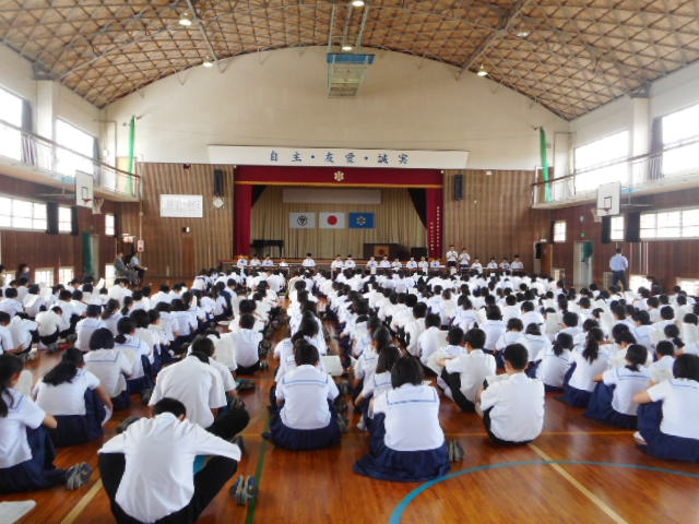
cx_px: 350
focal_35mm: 34
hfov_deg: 54.0
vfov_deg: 41.8
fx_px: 687
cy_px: 262
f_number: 4.2
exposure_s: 1/30
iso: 180
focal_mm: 6
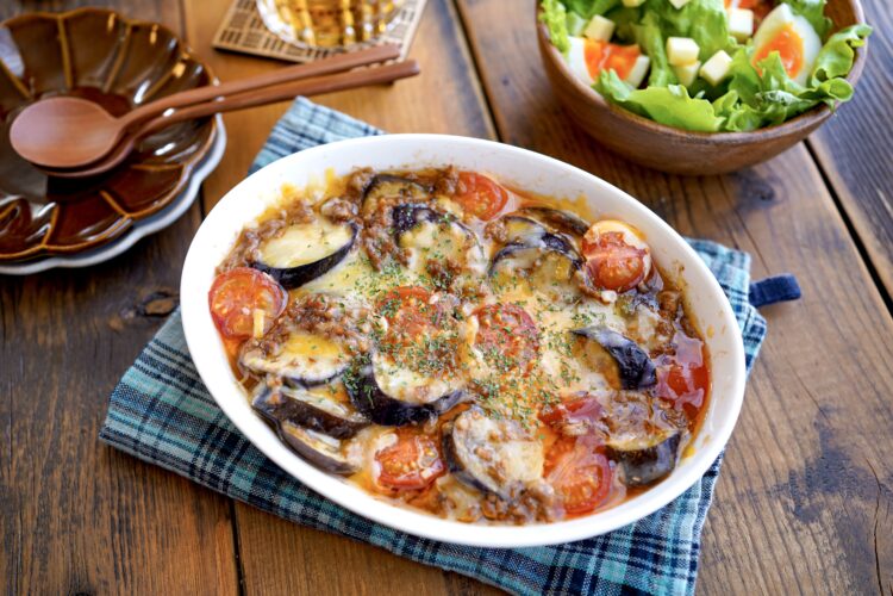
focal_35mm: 35
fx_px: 868
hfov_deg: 54.4
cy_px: 298
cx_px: 446
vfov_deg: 37.9
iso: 100
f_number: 4
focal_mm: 35
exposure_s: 1/13
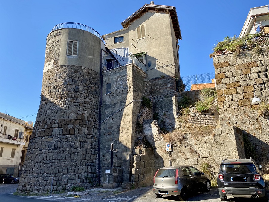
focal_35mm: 26
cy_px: 101
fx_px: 202
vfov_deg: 53.1
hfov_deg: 67.3
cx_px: 134
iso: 32
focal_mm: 4.25
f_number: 1.8
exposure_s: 1/1063
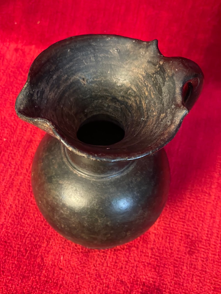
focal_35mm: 52
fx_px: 443
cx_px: 110
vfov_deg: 36.8
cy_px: 147
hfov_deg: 28.0
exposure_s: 1/32
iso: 1000
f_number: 2
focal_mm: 6
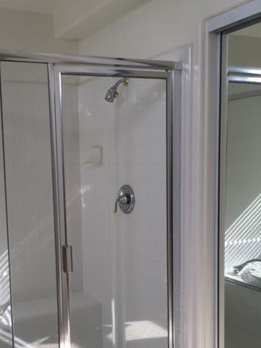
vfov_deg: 43.6
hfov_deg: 33.2
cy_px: 213
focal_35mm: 43
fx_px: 432
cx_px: 79
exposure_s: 1/226
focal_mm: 4.15
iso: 32
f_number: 2.2
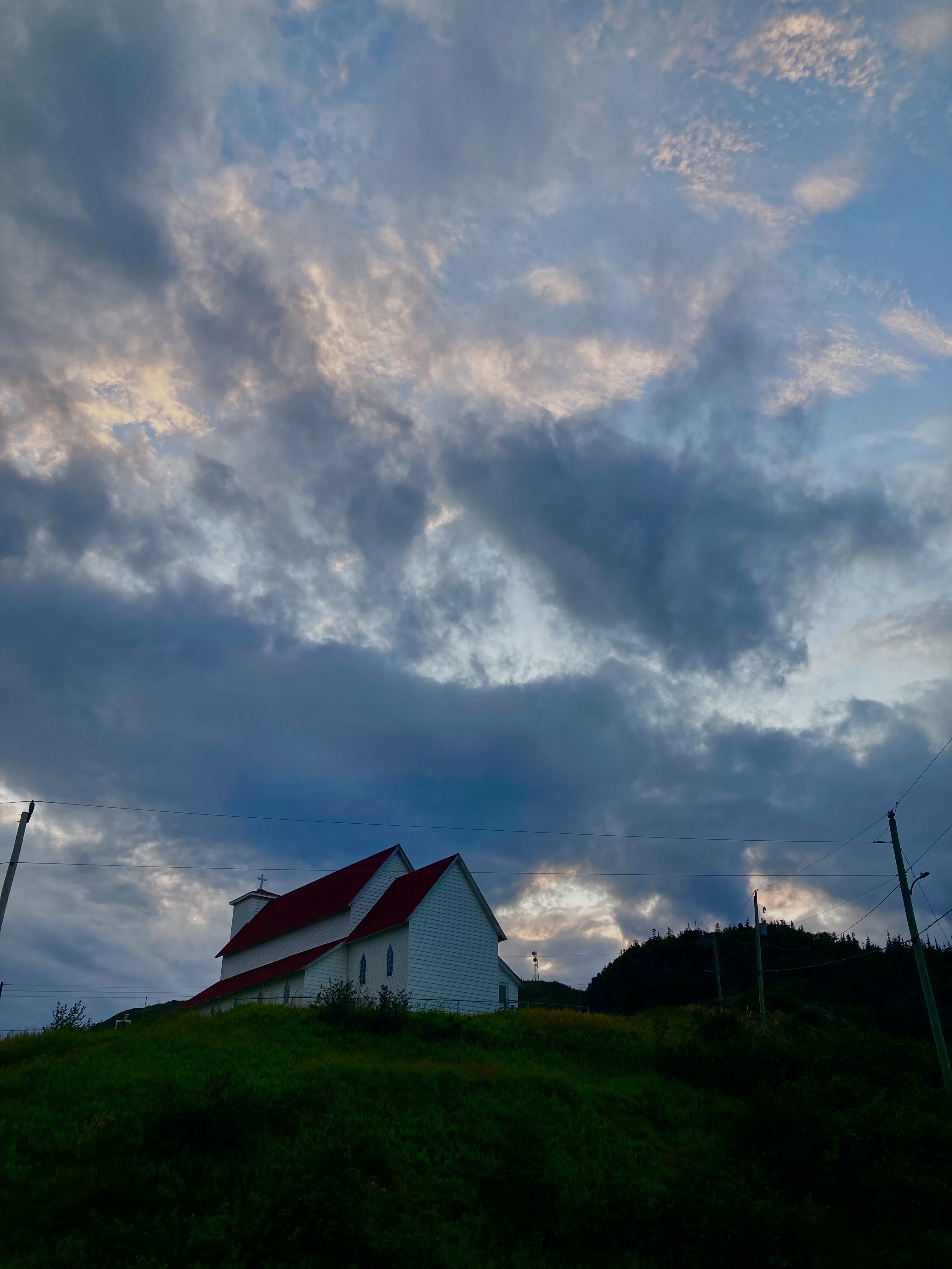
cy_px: 634
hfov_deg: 49.7
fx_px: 1027
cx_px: 476
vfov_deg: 63.4
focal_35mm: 28
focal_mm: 3.99
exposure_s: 1/121
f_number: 1.8
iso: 32
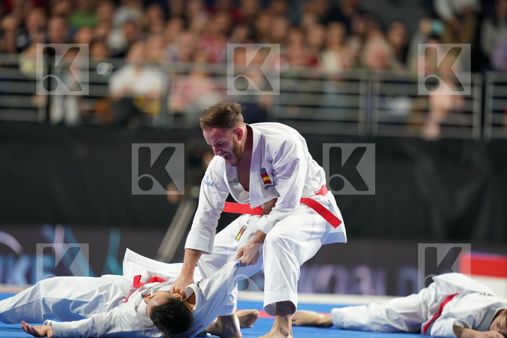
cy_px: 169
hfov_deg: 5.2
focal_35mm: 400
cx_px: 254
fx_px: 5633
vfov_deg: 3.4
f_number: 2.8
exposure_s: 1/500
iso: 1600
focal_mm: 400
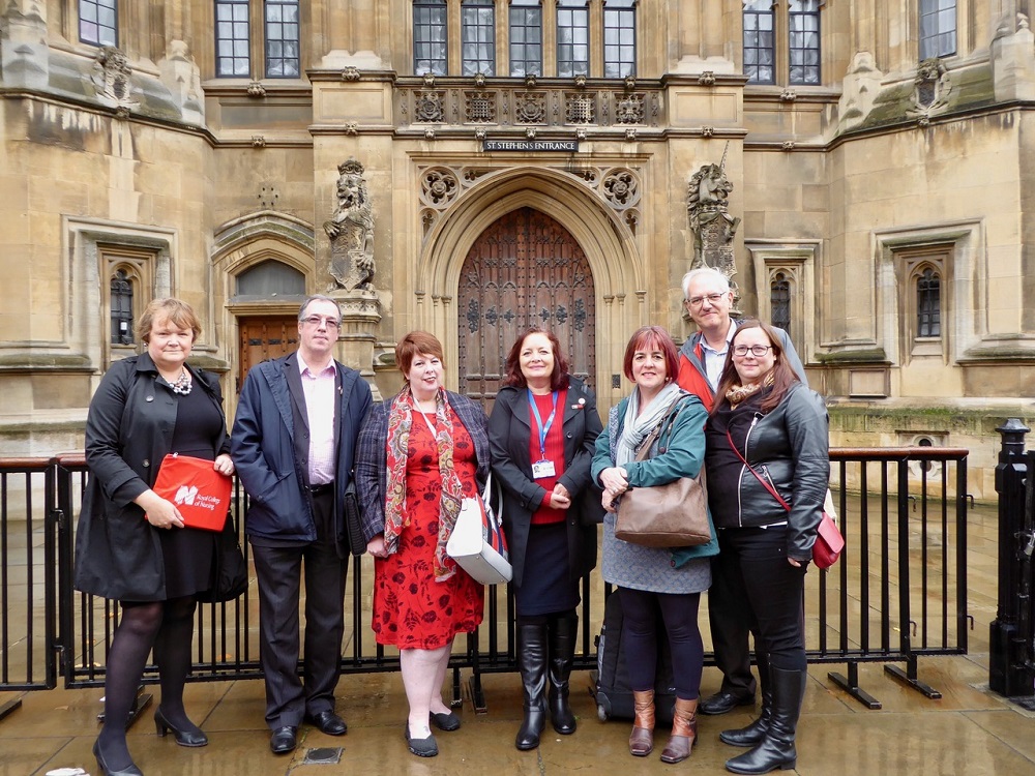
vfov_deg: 48.2
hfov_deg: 61.7
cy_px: 388
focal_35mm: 29
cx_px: 518
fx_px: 867
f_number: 3.5
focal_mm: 5
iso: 125
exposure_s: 1/60
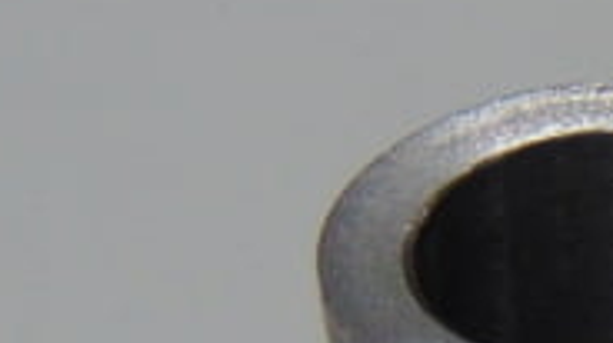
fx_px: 15018
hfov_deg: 2.3
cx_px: 1019
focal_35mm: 925
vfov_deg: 1.3
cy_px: 604
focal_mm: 29.5
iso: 160
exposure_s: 1/125
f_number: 4
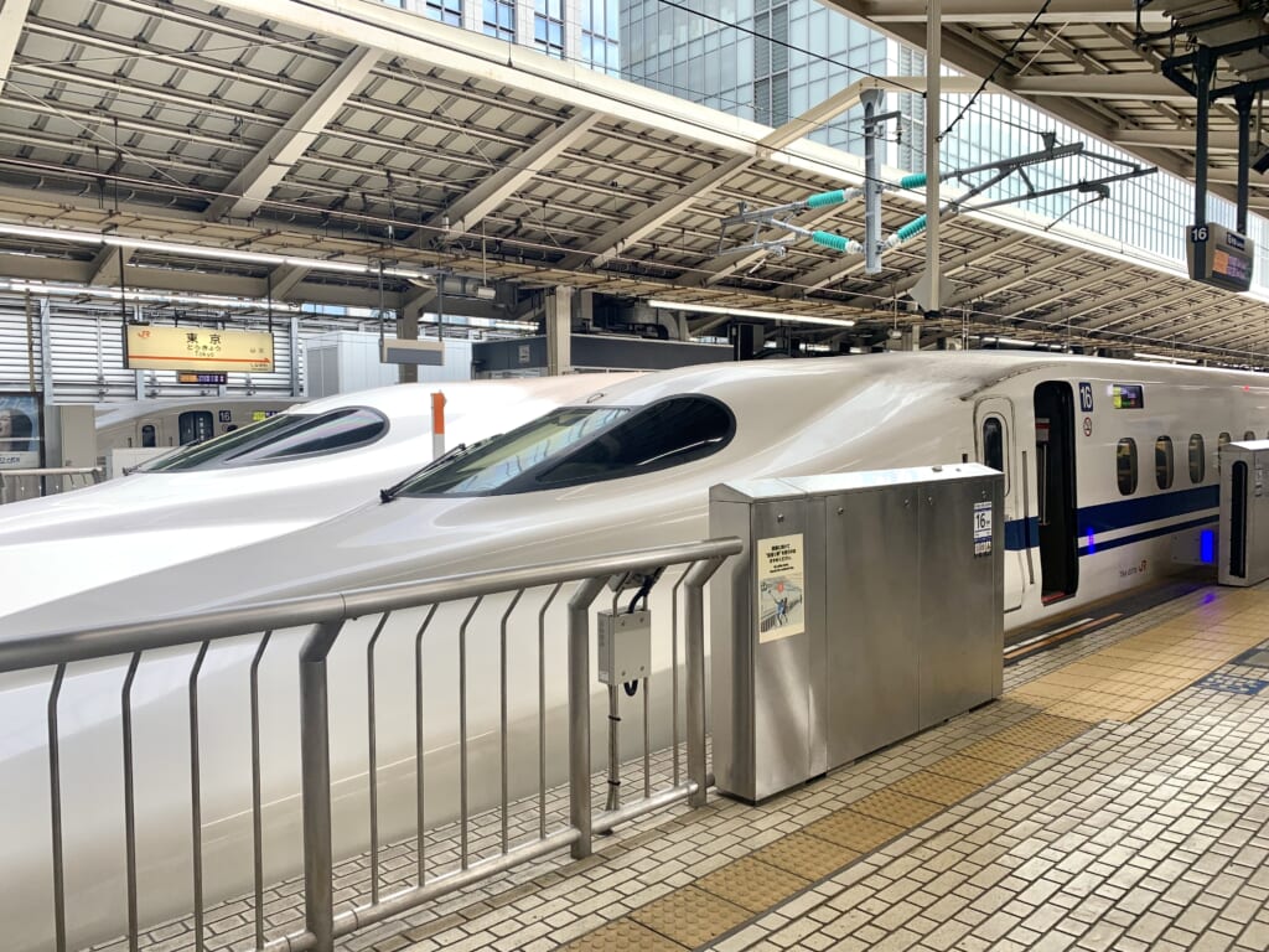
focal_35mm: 26
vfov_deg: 53.1
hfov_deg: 67.3
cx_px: 634
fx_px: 953
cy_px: 476
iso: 25
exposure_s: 1/137
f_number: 1.8
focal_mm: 4.25
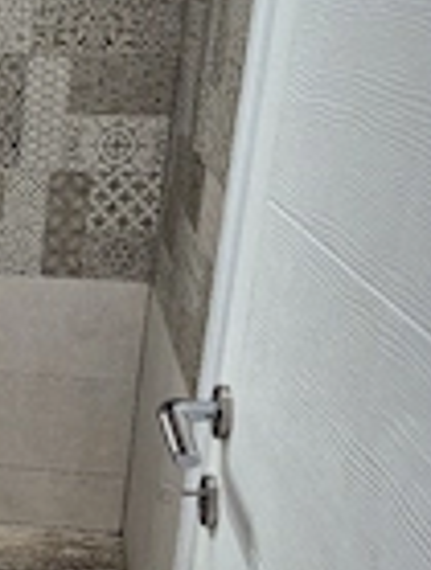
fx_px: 1091
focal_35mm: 66
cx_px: -172
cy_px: 365
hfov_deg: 20.0
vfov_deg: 29.2
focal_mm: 5.4
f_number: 1.8
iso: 400
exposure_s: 1/100
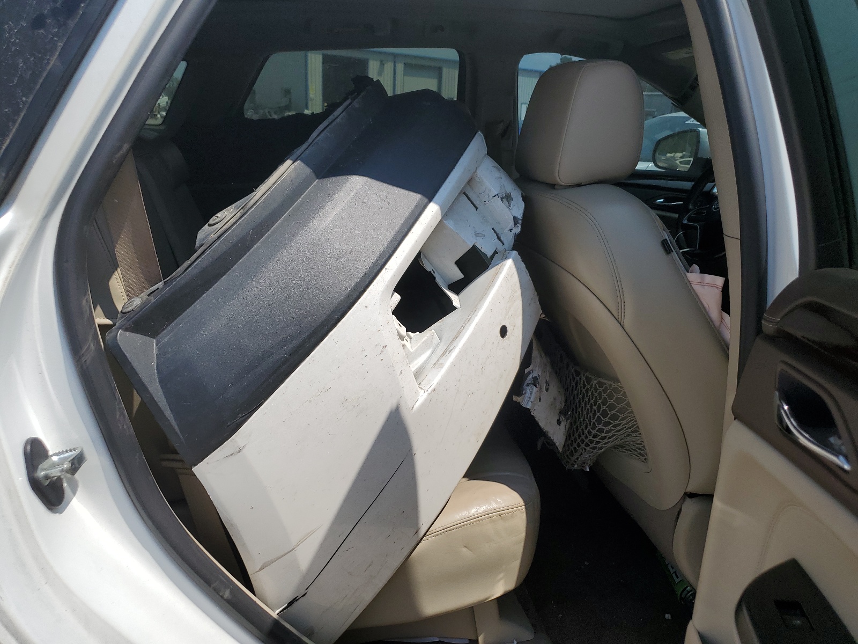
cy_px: 322
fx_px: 644
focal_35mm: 26
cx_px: 429
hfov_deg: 67.3
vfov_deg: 53.1
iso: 50
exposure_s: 1/5000
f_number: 1.5
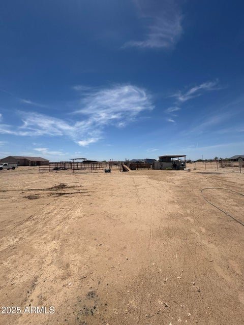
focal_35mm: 14
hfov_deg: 85.7
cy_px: 162
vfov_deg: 102.1
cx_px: 122
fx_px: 132
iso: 40
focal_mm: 2.22
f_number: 2.2
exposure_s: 1/4132
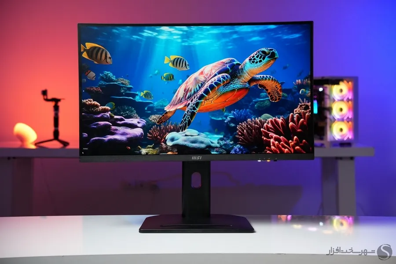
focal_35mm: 75
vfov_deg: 18.2
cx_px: 198
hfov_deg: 27.0
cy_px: 132
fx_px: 825
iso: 1250
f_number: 4.5
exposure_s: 1/60
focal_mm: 50
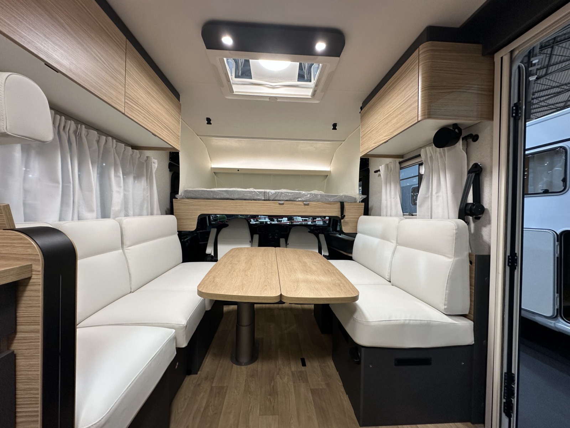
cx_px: 285
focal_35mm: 14
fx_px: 231
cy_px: 214
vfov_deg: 85.7
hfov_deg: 102.1
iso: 160
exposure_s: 1/100
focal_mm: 2.22
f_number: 2.2
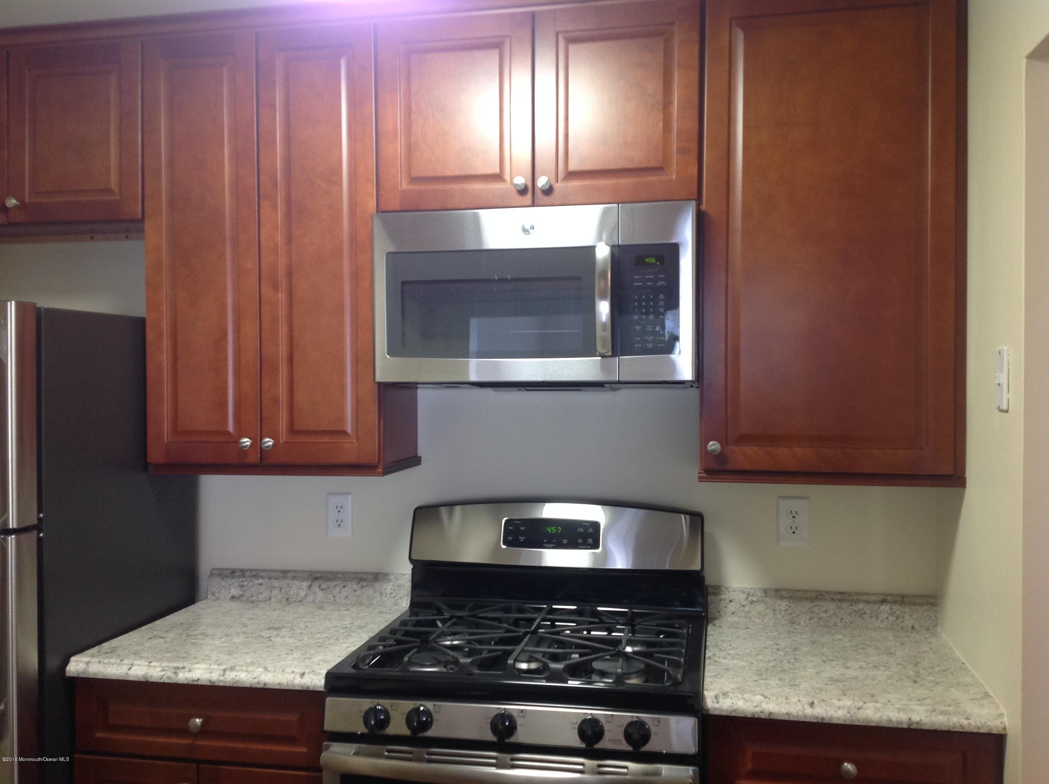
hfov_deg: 52.7
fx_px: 1059
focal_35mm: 35
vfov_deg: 40.6
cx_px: 524
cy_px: 392
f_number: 2.4
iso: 100
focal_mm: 4.28
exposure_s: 1/15
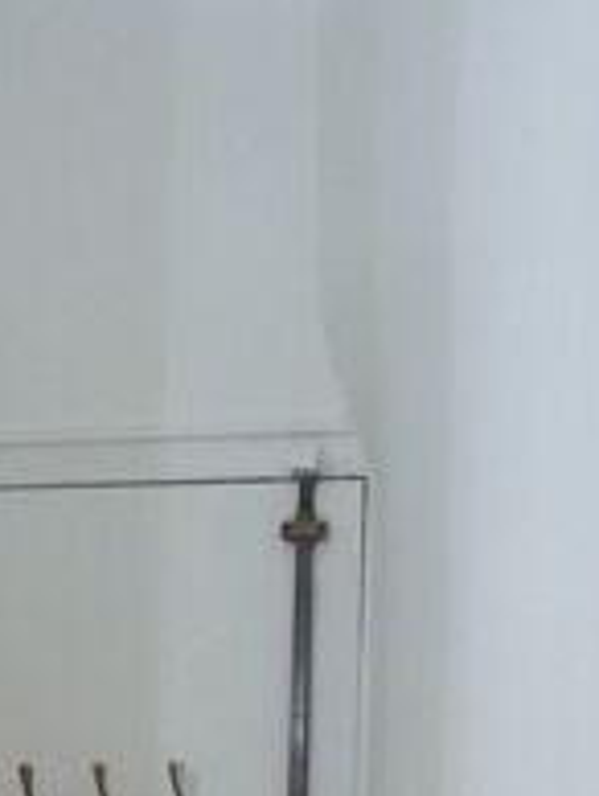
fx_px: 2049
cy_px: 1276
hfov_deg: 16.6
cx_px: 226
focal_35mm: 89
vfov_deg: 18.7
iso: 400
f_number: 2.8
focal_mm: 4.8
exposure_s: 1/20
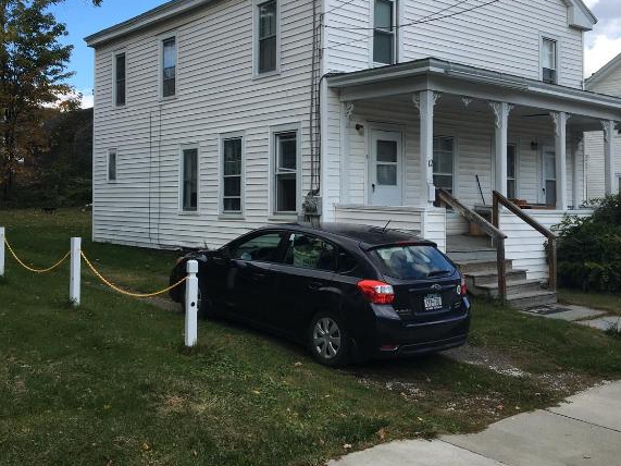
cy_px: 172
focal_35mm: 39
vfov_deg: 36.6
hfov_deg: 47.9
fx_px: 700
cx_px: 312
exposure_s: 1/793
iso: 25
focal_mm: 4.15
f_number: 2.2
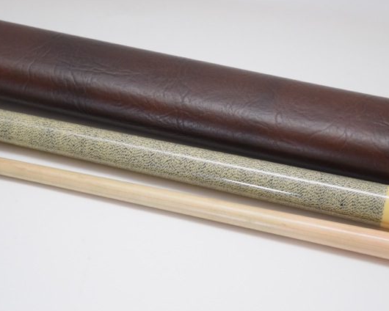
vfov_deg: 18.1
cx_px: 180
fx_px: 979
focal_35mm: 85
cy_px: 155
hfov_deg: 22.5
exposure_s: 1/125
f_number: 5.6
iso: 3200
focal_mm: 50
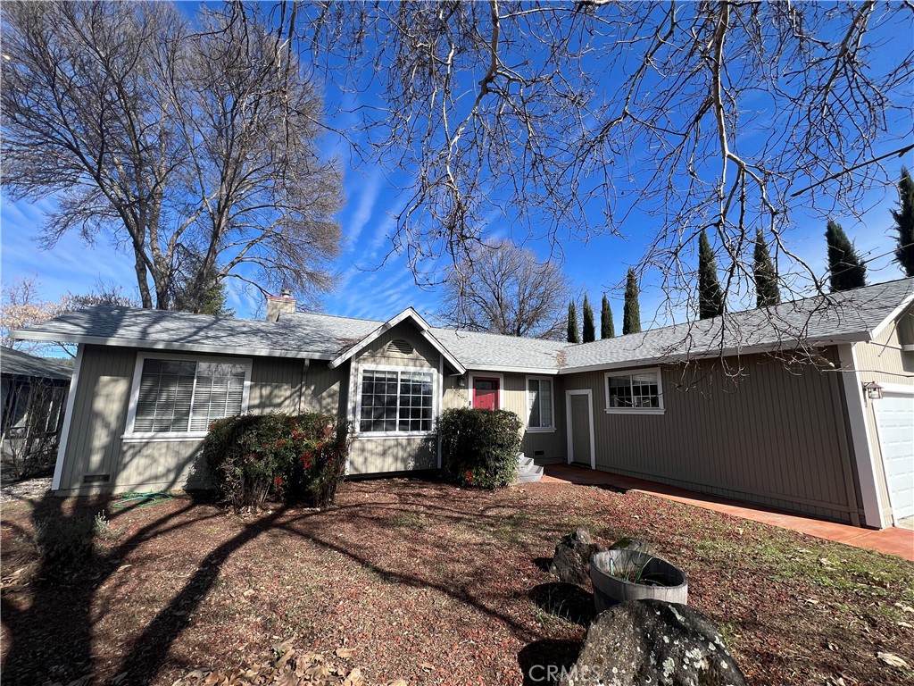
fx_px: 343
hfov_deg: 106.2
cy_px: 343
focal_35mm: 13
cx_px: 457
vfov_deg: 89.9
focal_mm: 1.57
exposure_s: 1/1233
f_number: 1.8
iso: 32
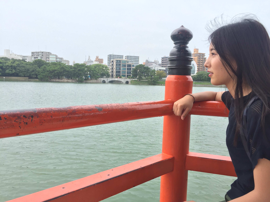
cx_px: 135
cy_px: 101
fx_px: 226
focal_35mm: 29
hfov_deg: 61.7
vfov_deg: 48.2
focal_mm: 4.15
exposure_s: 1/534
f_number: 2.2
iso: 32
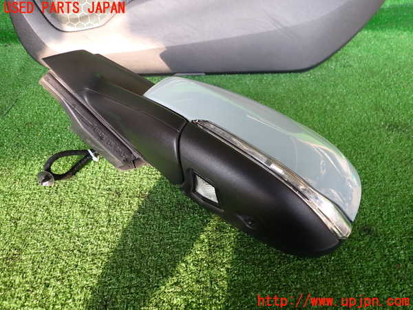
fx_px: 298
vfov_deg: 54.9
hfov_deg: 69.4
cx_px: 206
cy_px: 155
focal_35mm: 25
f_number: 2
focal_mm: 4.5
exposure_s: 1/60
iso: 100
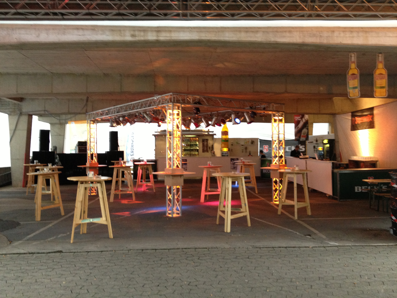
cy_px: 149
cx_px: 198
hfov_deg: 52.6
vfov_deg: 40.7
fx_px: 401
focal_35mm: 35
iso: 200
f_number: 2.4
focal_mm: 4.28
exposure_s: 1/20
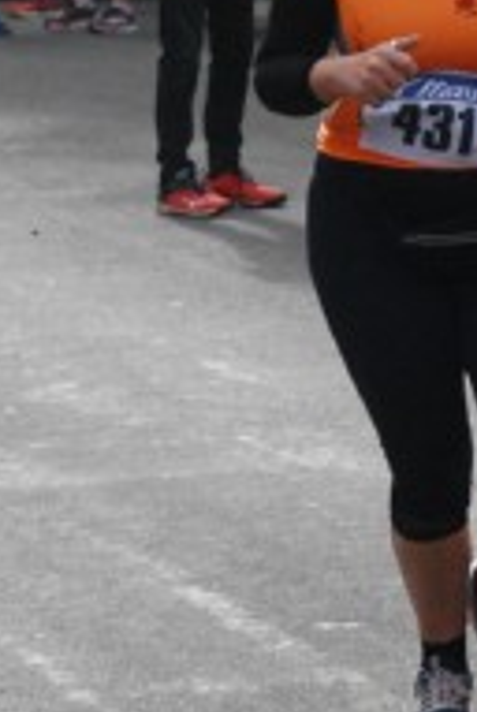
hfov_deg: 4.2
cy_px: 347
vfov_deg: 6.2
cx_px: 512
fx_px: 6535
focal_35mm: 330
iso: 1000
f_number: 5.6
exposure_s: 1/1250
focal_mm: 70
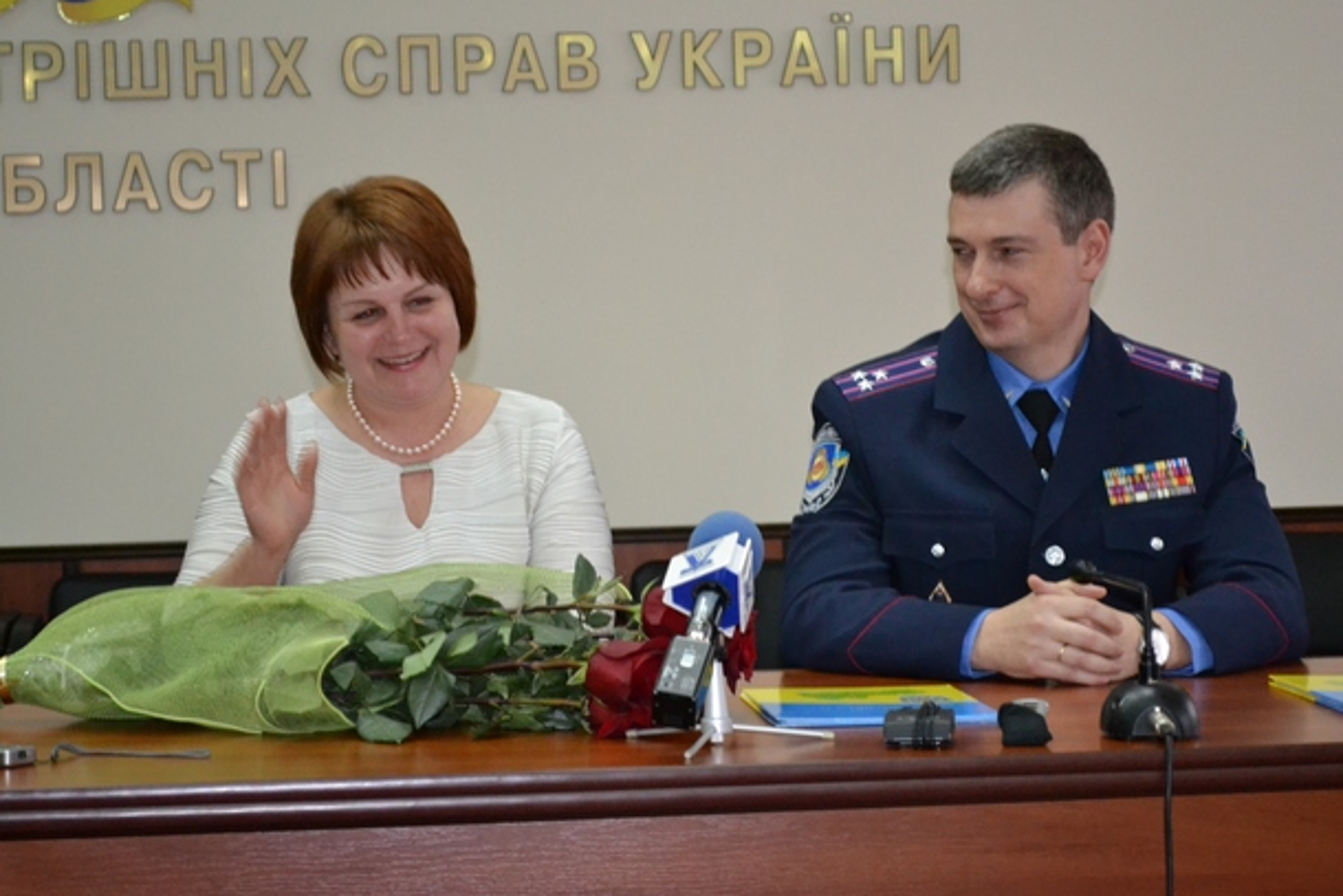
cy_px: 466
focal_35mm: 87
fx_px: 3228
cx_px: 678
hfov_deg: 23.5
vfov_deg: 15.8
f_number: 5.6
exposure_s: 1/60
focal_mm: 55
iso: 3200
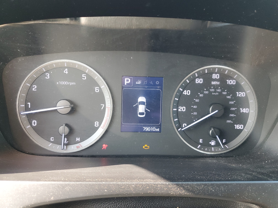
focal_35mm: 26
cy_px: 104
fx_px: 209
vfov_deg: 53.1
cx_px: 139
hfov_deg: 67.3
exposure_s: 1/60.2
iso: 110
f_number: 1.5
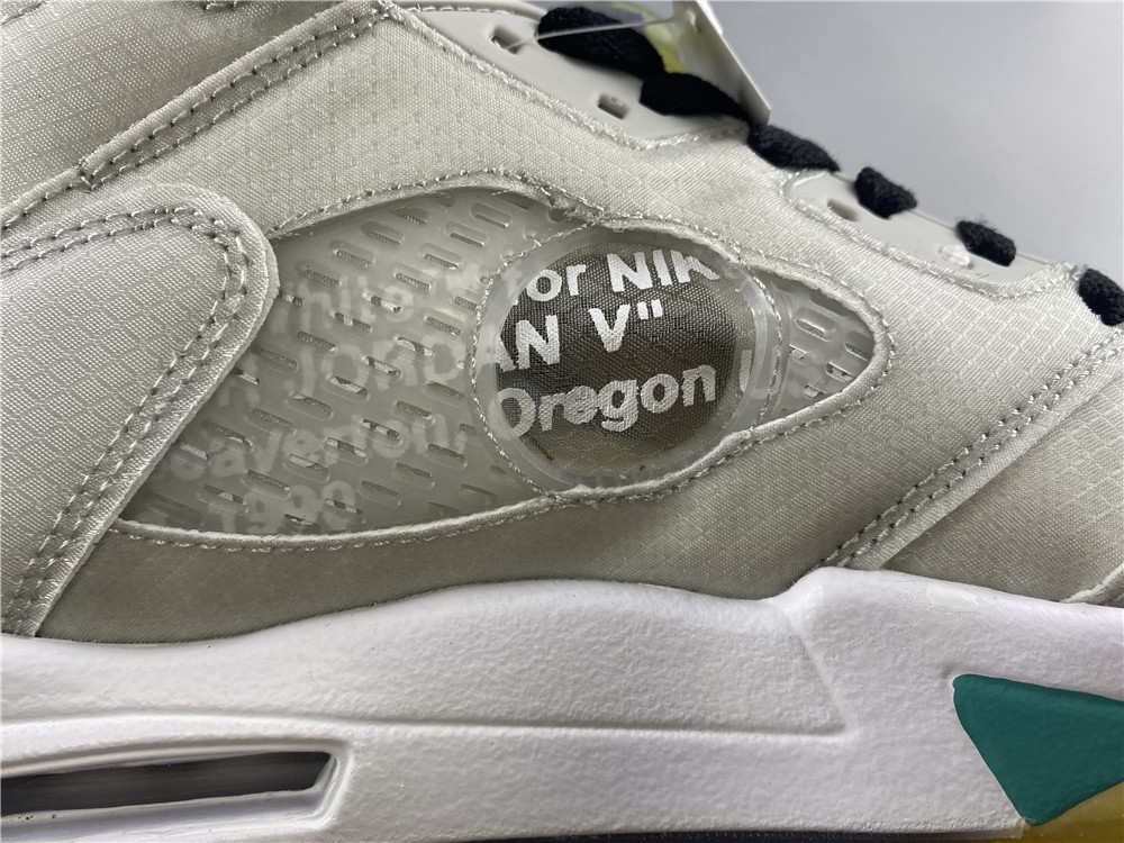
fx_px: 844
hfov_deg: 67.3
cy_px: 422
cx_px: 562
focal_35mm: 26
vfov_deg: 53.1
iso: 50
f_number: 1.8
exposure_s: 1/100
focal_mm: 4.25
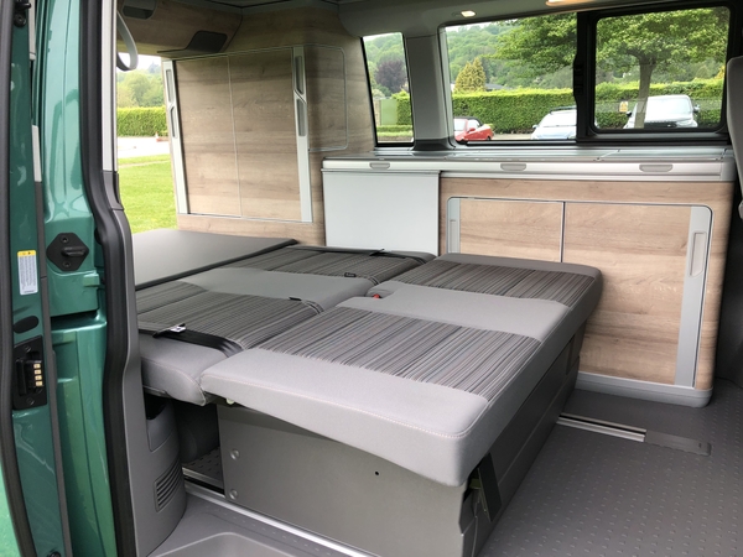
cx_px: 372
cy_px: 278
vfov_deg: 49.7
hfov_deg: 63.4
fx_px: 601
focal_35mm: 28
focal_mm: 4
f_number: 1.8
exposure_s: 1/120
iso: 40
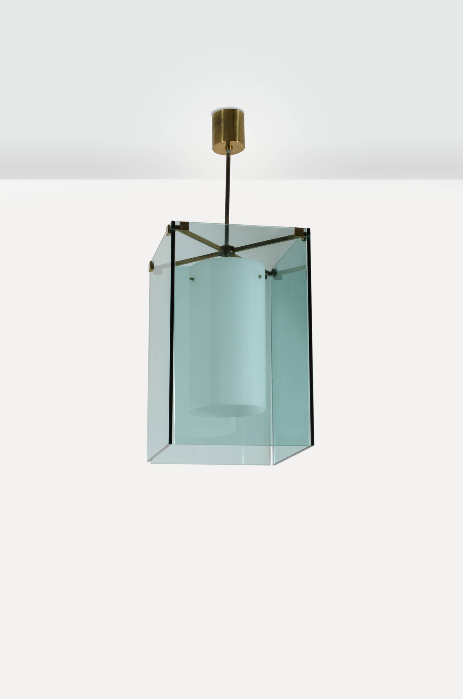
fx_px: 1017
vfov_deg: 37.9
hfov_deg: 25.6
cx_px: 232
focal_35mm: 52
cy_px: 350
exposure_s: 1/200
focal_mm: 35
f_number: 20
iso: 125
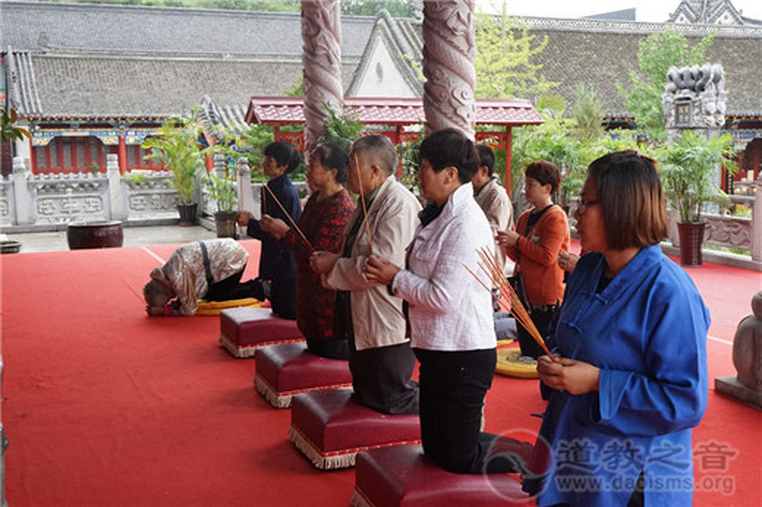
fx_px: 740
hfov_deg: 54.5
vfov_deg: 37.8
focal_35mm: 35
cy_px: 254
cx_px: 381
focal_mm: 35
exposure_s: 1/500
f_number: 9
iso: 2500
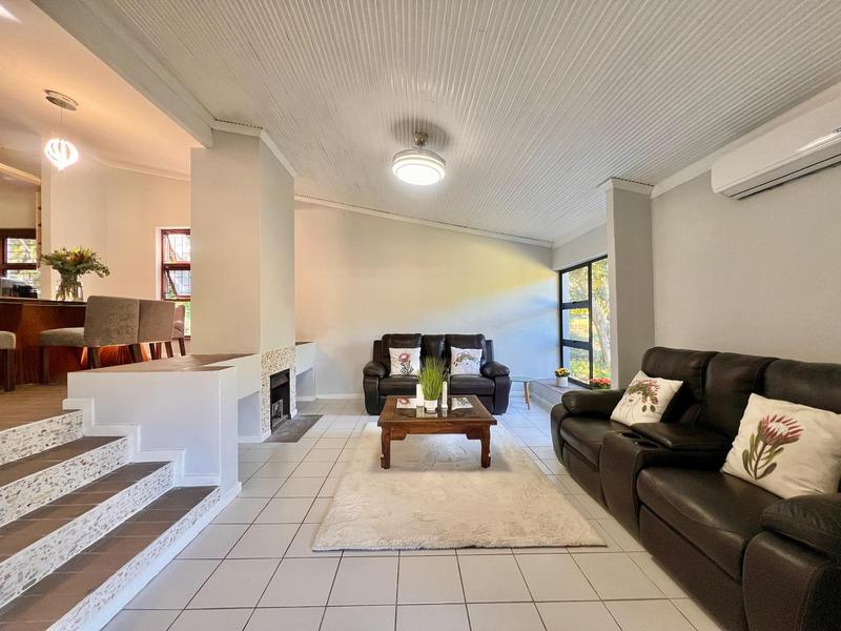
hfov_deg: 106.2
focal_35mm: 13
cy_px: 316
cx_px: 420
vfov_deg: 89.9
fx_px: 316
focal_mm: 1.57
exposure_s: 1/50
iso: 125
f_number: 1.8
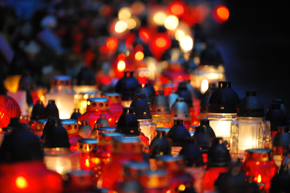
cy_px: 96
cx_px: 145
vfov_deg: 6.9
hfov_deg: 10.3
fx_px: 1610
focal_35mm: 200
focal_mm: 200
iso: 6400
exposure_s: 1/160
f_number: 2.8
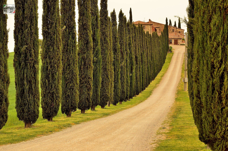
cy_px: 76
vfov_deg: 13.0
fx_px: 664
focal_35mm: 105
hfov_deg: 19.5
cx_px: 114
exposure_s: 1/60
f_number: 10
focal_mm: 70
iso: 250
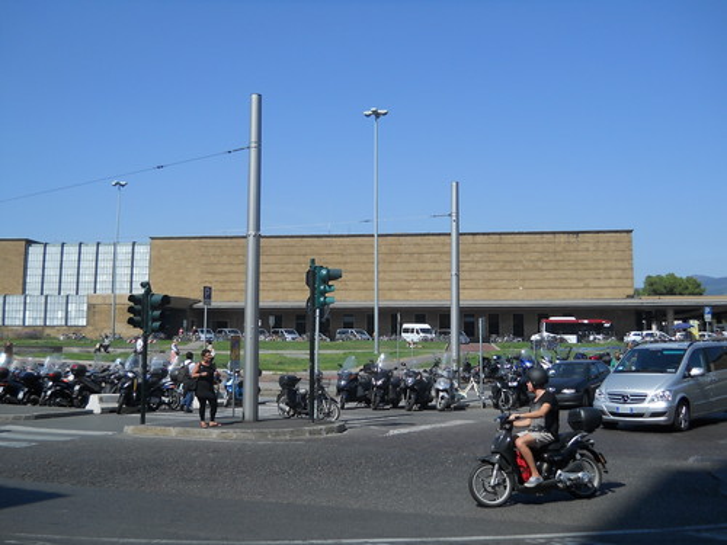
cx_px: 364
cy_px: 272
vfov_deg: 35.1
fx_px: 861
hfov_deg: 45.8
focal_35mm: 41
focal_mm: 6.72
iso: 80
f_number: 5.5
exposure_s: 1/400
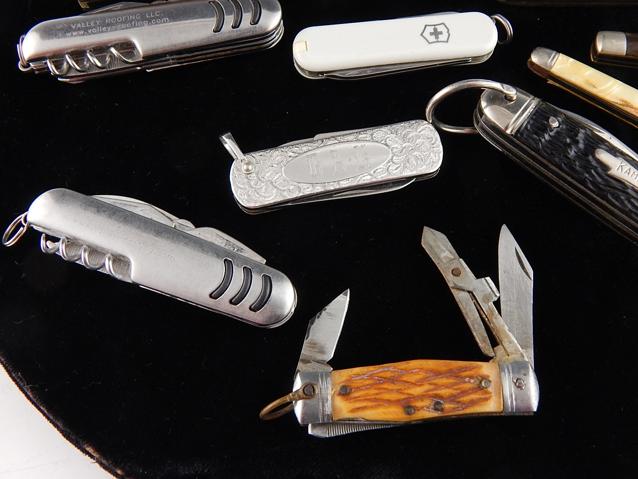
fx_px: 700
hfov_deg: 49.0
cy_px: 240
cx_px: 319
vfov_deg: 37.7
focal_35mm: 38
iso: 400
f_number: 3.4
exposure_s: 1/40
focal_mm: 6.8
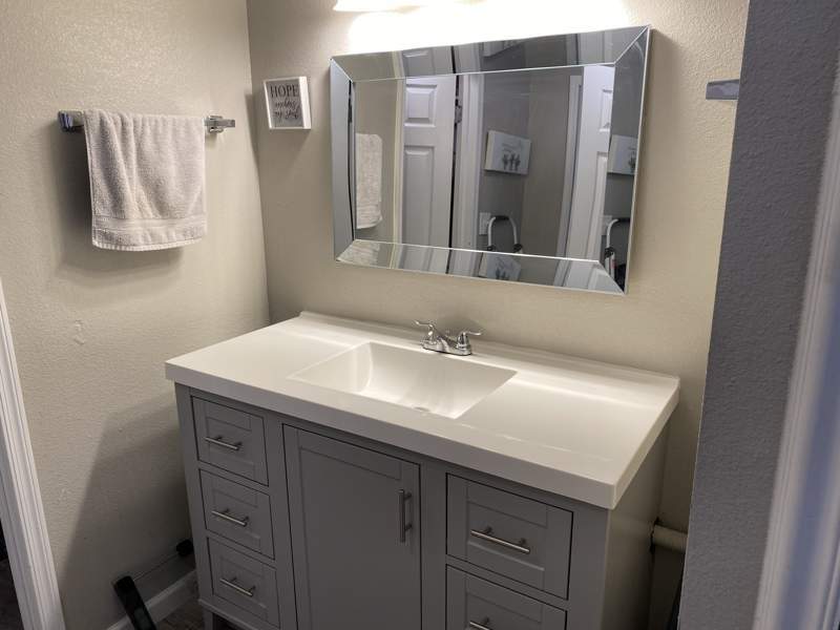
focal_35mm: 26
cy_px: 315
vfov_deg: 53.1
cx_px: 420
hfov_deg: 67.3
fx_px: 631
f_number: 1.8
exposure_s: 1/120
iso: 50
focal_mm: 4.25
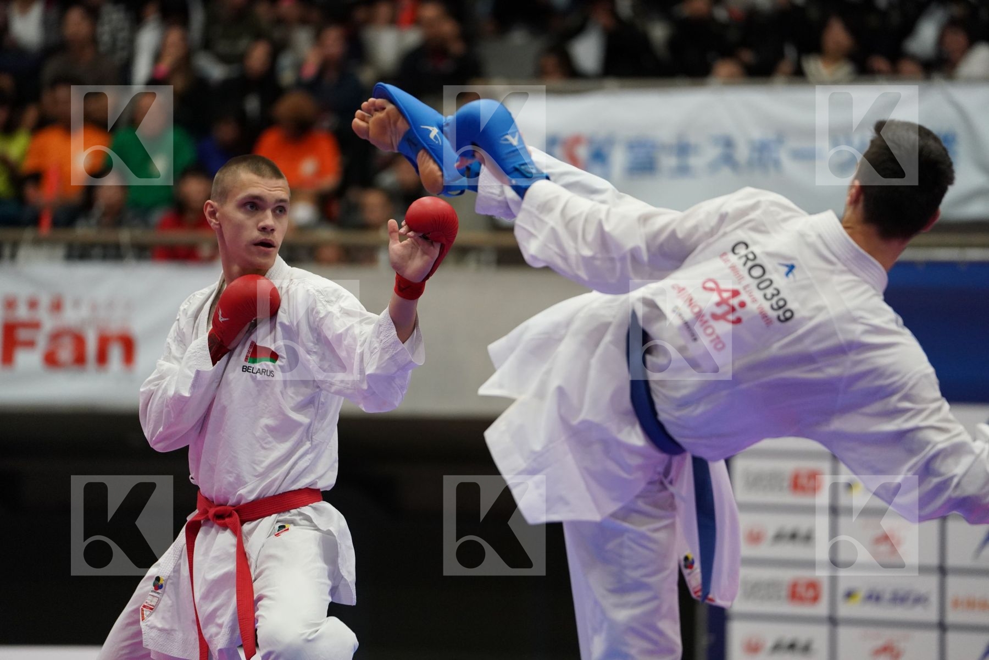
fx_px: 5494
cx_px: 494
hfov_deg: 10.3
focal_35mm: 200
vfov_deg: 6.9
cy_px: 330
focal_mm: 200
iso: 3200
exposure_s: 1/1000
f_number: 2.8
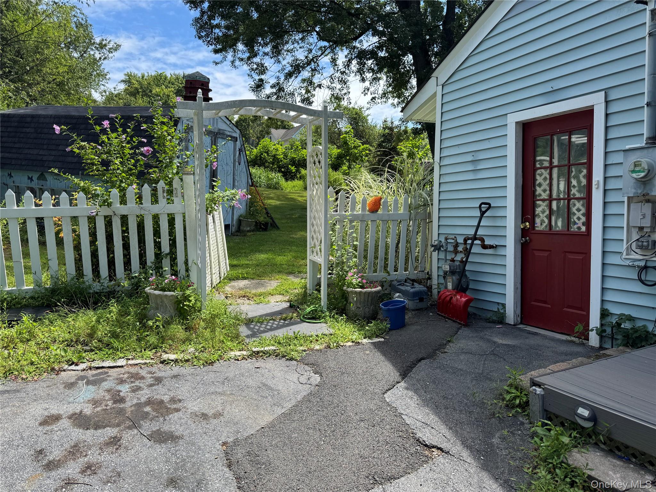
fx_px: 455
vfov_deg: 56.8
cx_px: 328
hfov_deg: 71.6
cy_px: 246
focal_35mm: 24
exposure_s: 1/1721
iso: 80
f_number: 1.78
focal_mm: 6.76
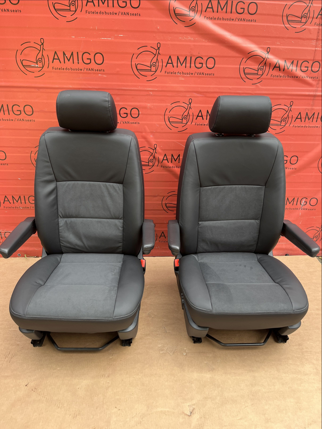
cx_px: 161
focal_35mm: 26
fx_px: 322
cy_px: 214
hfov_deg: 53.1
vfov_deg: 67.3
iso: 40
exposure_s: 1/205
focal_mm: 5.1
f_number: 1.6
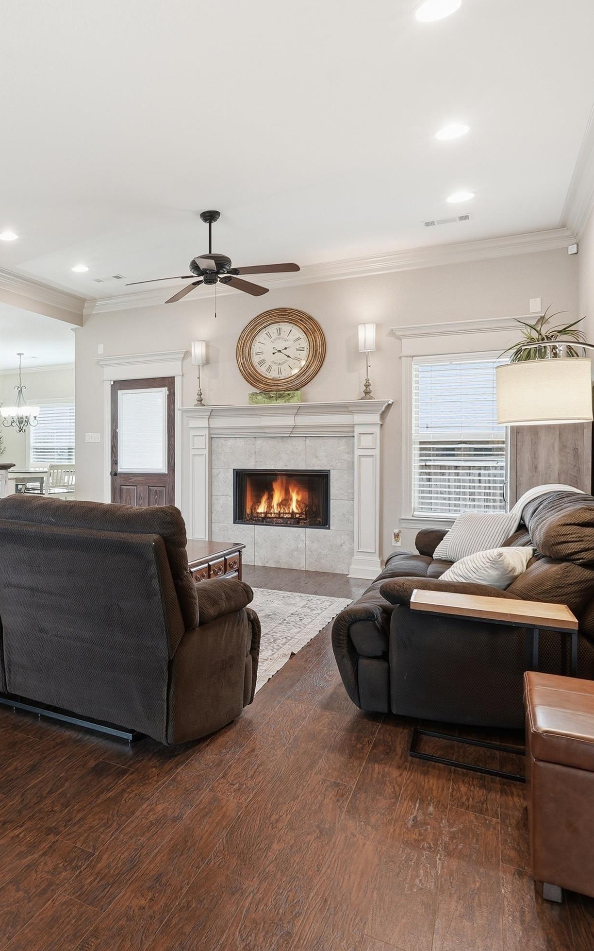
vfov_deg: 72.5
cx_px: 8
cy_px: 466
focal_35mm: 25
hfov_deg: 42.8
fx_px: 647
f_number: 9
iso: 250
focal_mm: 16
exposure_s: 1/10
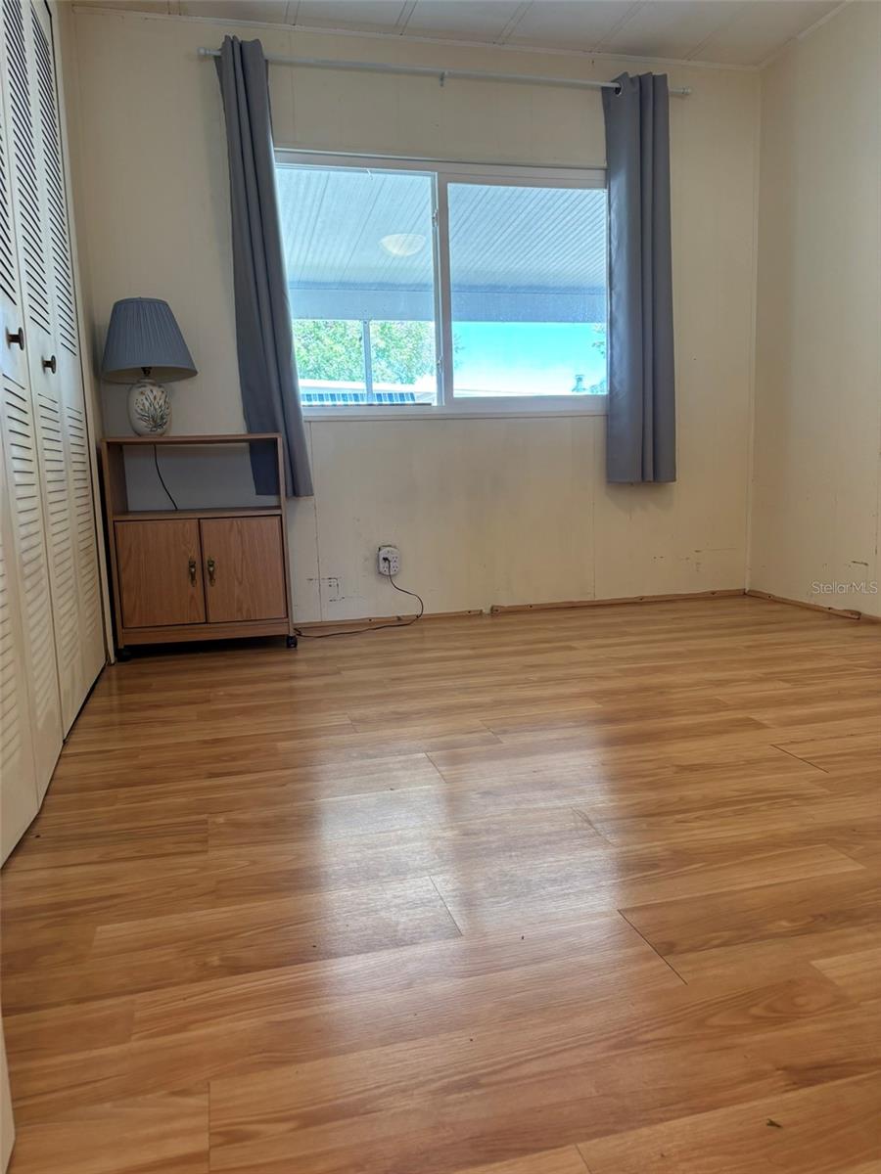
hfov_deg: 53.1
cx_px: 440
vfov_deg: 67.3
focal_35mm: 26
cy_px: 587
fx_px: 882
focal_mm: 5.96
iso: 100
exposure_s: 1/60
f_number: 1.6
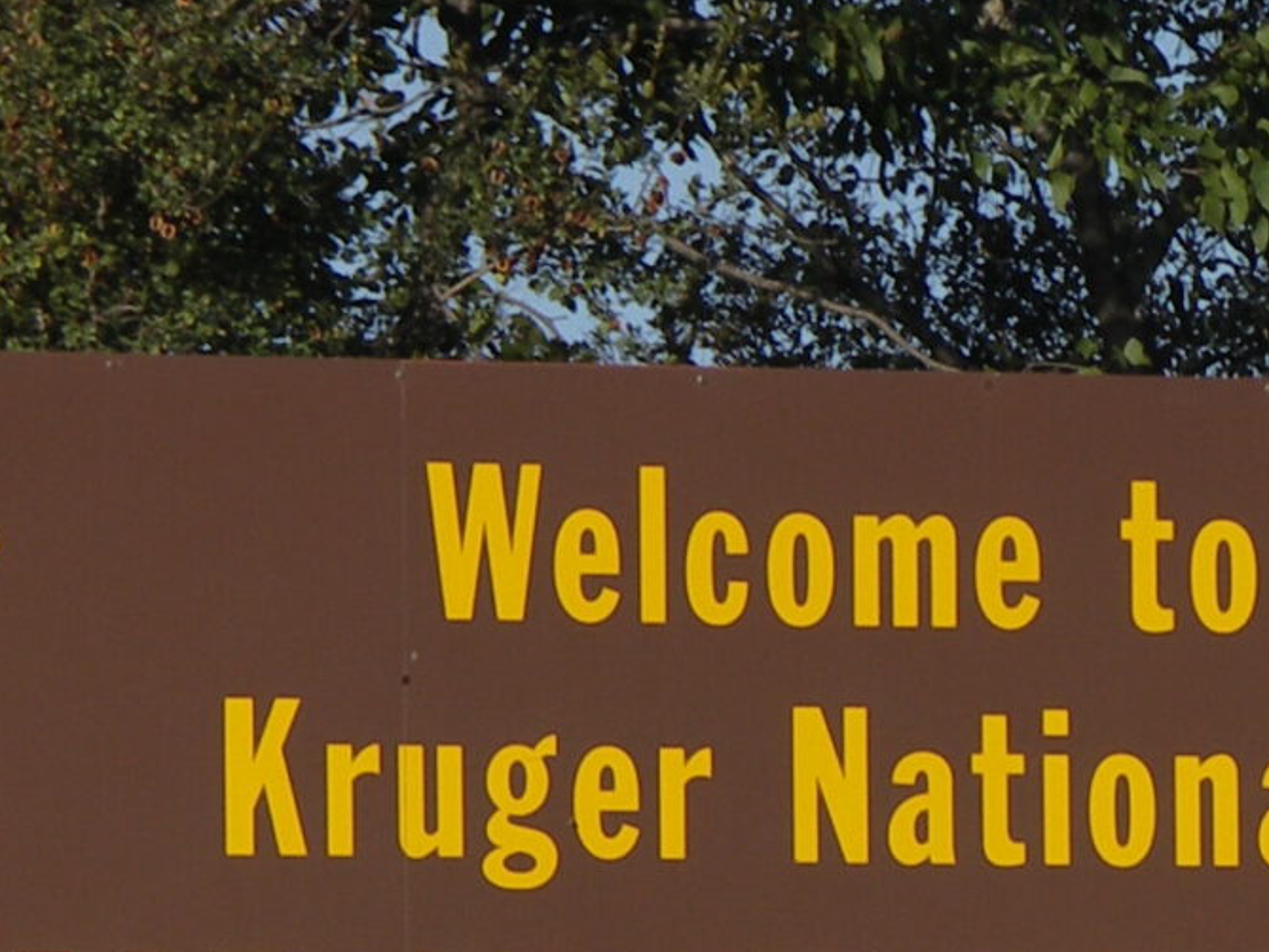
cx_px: 1081
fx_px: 20350
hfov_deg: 3.6
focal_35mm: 555
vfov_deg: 2.7
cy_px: 1087
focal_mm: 37.5
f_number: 5
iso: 50
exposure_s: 1/500
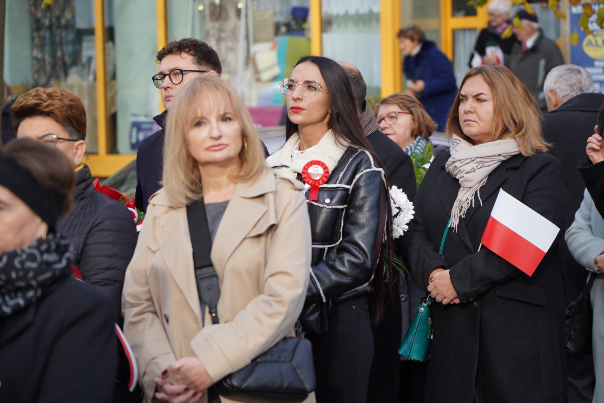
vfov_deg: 13.0
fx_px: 1762
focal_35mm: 105
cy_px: 202
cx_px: 302
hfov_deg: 19.5
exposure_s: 1/200
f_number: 4
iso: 100
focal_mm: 105
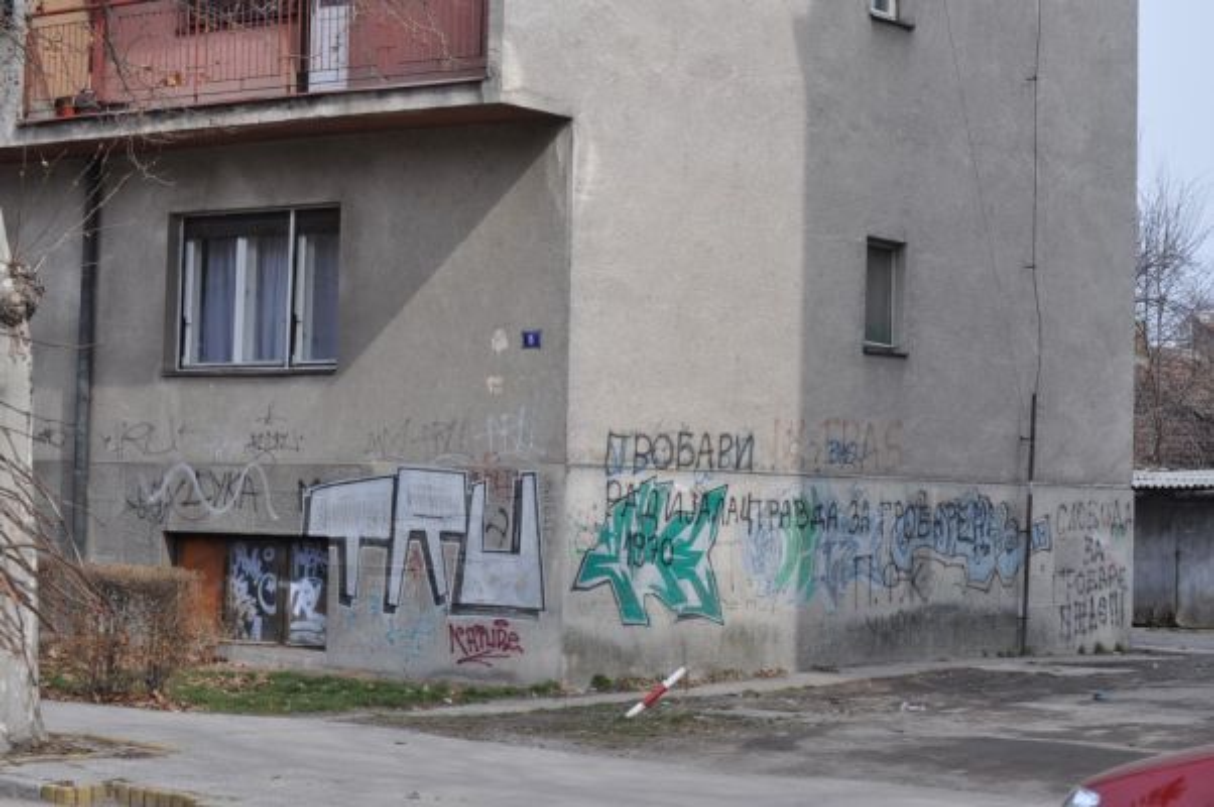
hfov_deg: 24.6
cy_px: 404
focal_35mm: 82
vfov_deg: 16.5
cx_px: 607
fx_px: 2779
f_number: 8
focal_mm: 55
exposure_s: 1/250
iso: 200
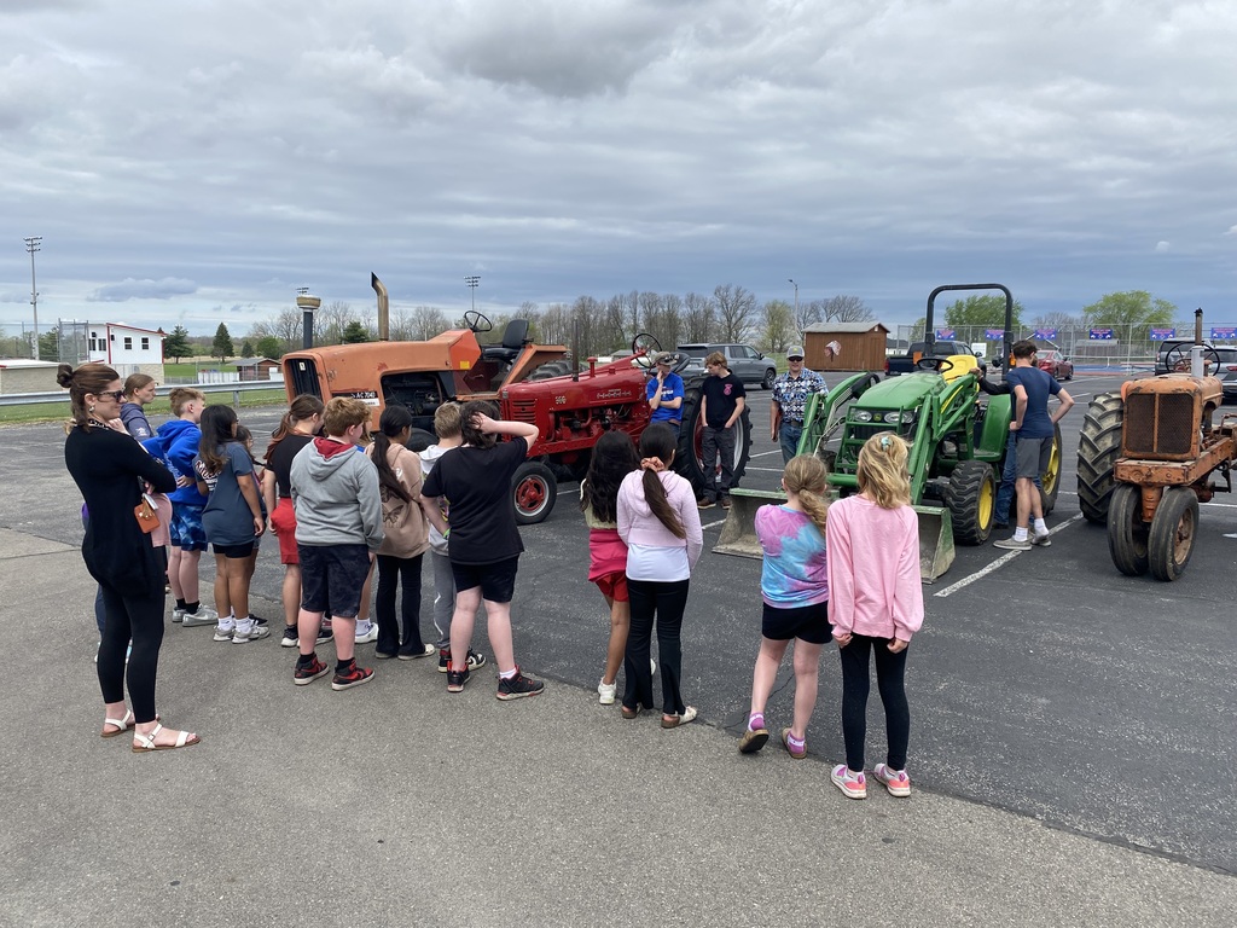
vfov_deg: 53.1
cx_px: 618
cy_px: 464
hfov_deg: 67.3
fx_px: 929
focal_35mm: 26
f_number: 1.8
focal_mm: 4.25
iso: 32
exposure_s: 1/3040
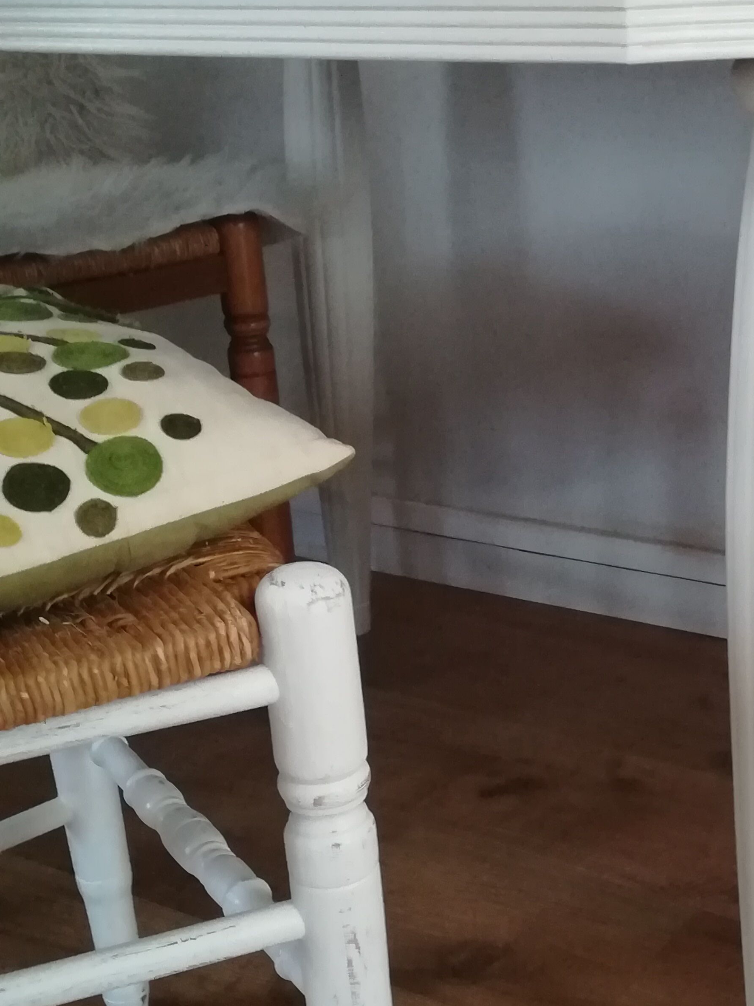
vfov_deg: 33.8
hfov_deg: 25.1
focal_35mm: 57
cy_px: 550
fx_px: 1656
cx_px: 631
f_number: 2.2
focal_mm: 3.83
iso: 640
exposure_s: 1/15
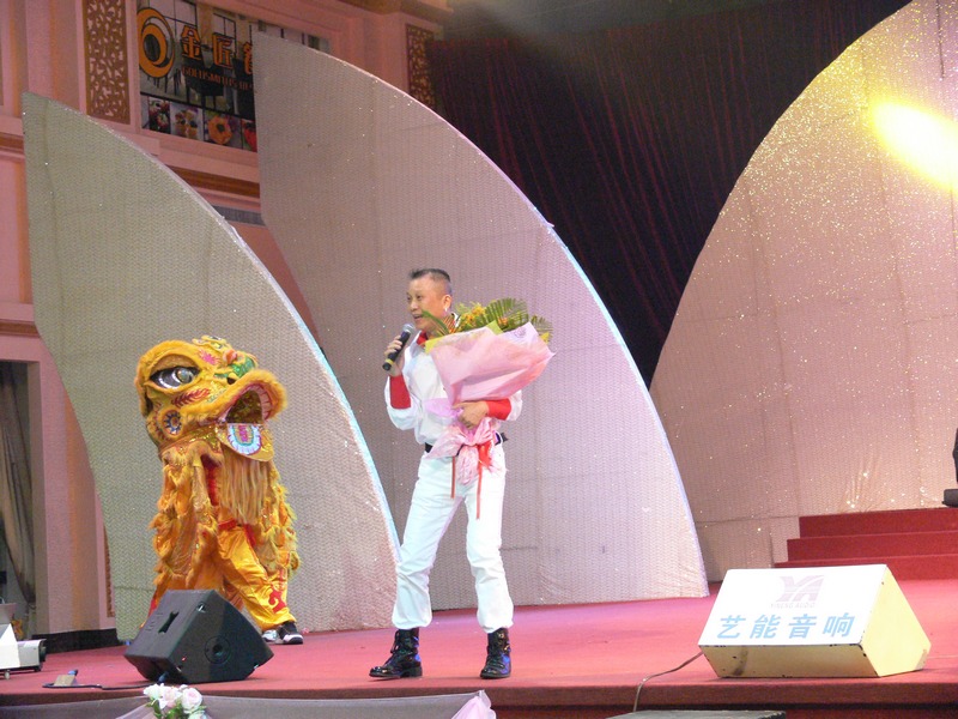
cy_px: 360
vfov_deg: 18.9
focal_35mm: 78
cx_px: 479
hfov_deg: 25.0
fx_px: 2159
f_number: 3.2
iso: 400
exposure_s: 1/13
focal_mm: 16.5
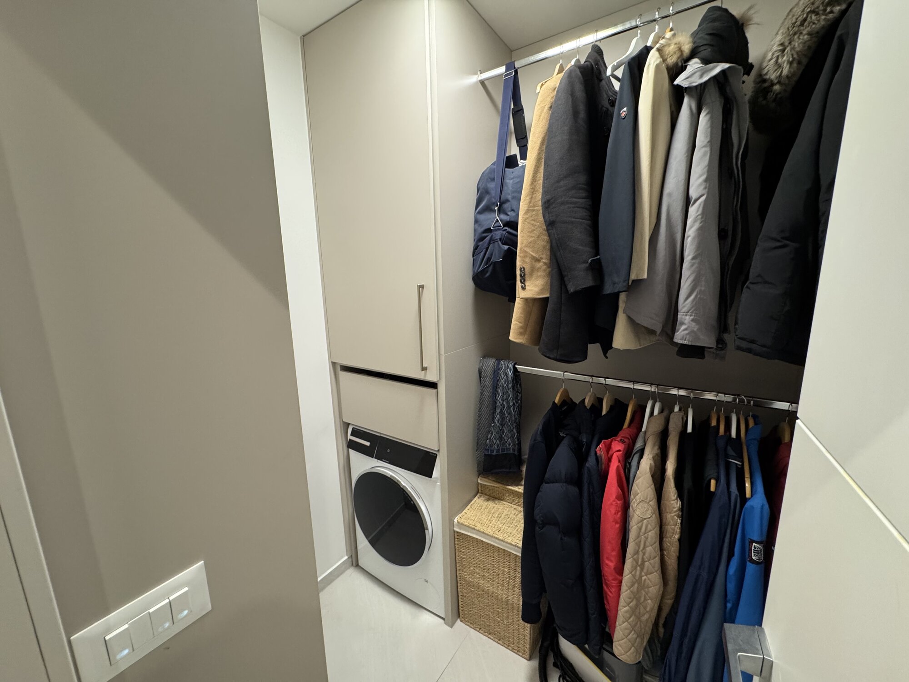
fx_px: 368
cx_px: 454
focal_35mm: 14
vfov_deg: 85.7
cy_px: 341
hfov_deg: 102.1
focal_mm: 2.22
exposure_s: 1/50
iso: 250
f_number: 2.2
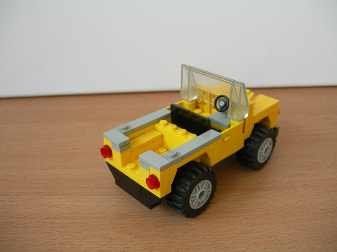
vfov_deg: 37.7
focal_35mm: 38
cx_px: 168
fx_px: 370
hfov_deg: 49.0
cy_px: 126
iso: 50
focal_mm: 7.8
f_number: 2.8
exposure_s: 1/49.1
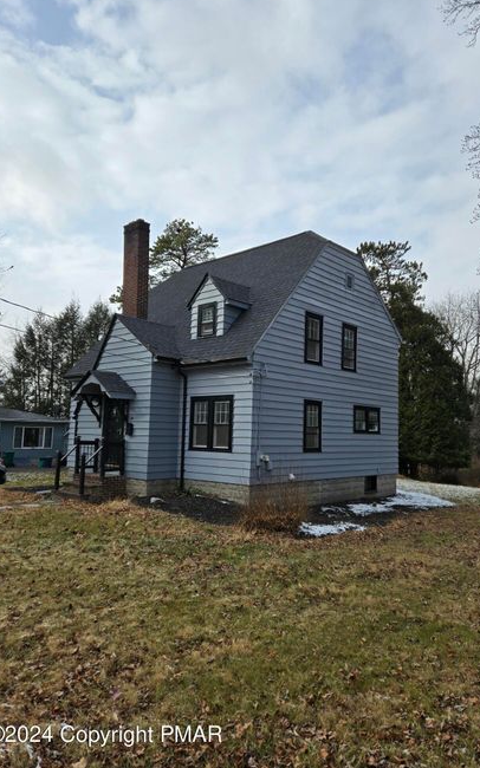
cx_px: 281
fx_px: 523
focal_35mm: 25
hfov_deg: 49.0
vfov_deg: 72.5
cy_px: 376
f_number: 1.8
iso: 25
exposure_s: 1/1347
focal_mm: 5.4
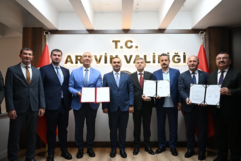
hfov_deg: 62.8
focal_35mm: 30
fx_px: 197
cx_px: 120
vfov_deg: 44.3
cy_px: 80
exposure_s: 1/200
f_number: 3.2
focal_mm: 29.5
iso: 800
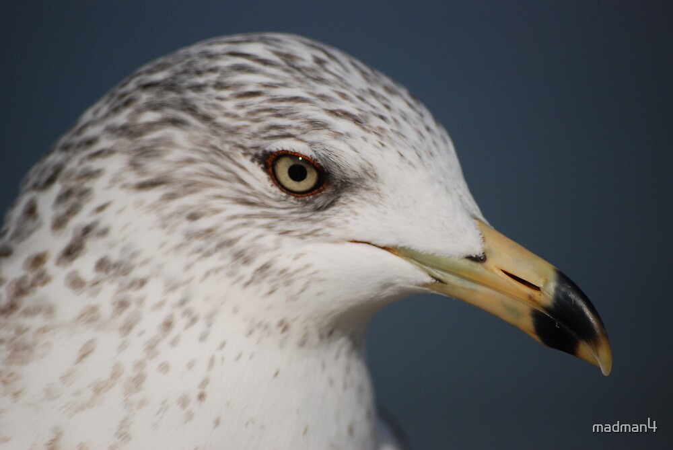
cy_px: 225
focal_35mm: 300
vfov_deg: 4.6
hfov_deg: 6.9
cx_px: 336
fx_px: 5614
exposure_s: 1/4000
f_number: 7.1
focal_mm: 200
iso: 400
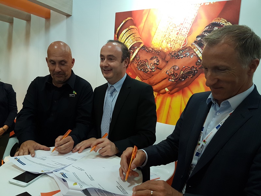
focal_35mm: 26
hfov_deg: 67.3
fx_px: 196
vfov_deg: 53.1
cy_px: 98
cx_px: 130
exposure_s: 1/50
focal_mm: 4.2
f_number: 1.7
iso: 100
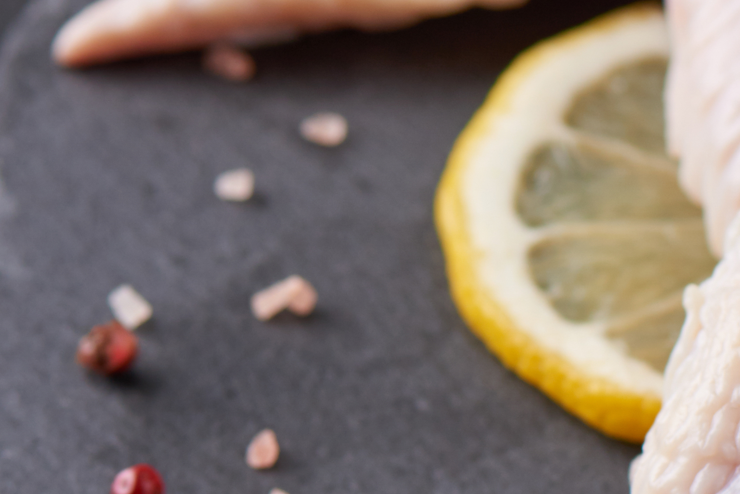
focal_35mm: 459
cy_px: 614
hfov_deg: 4.5
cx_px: 767
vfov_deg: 3.0
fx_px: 9438
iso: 160
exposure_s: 1/200
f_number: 9
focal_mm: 105
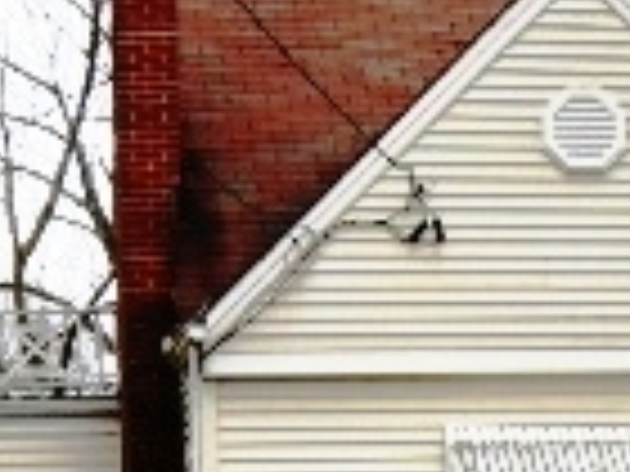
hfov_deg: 11.0
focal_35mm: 179
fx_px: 3258
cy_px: 598
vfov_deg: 8.2
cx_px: 594
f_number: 5.2
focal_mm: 10
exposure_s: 1/250
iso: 200
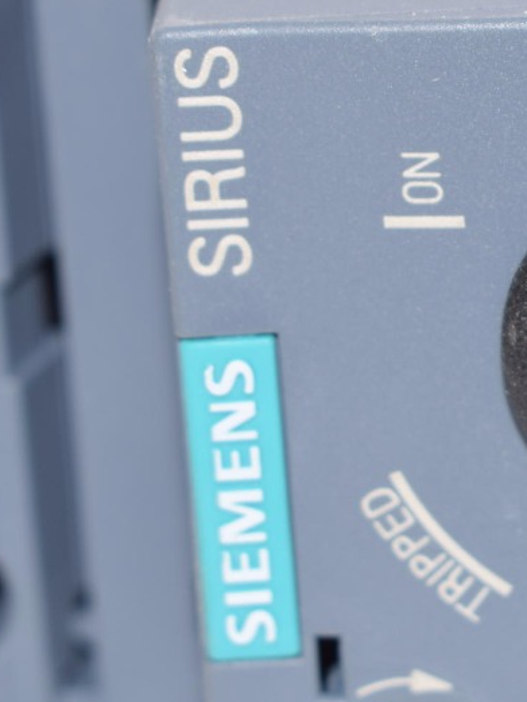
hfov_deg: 6.9
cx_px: 662
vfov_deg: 9.2
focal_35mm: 215
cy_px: 263
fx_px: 4362
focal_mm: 48
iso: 100
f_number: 9
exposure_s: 1/50
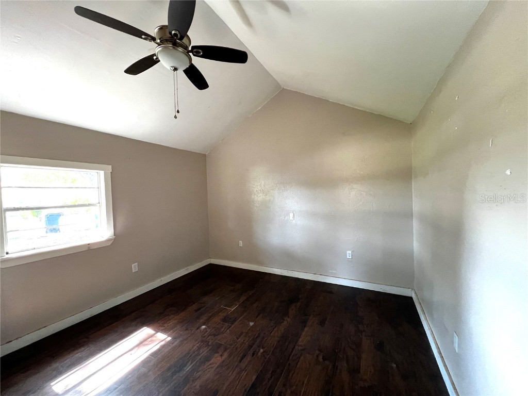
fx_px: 198
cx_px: 264
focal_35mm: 13
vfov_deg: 89.9
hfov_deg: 106.2
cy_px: 198
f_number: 1.8
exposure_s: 1/60
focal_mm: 1.57
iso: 320
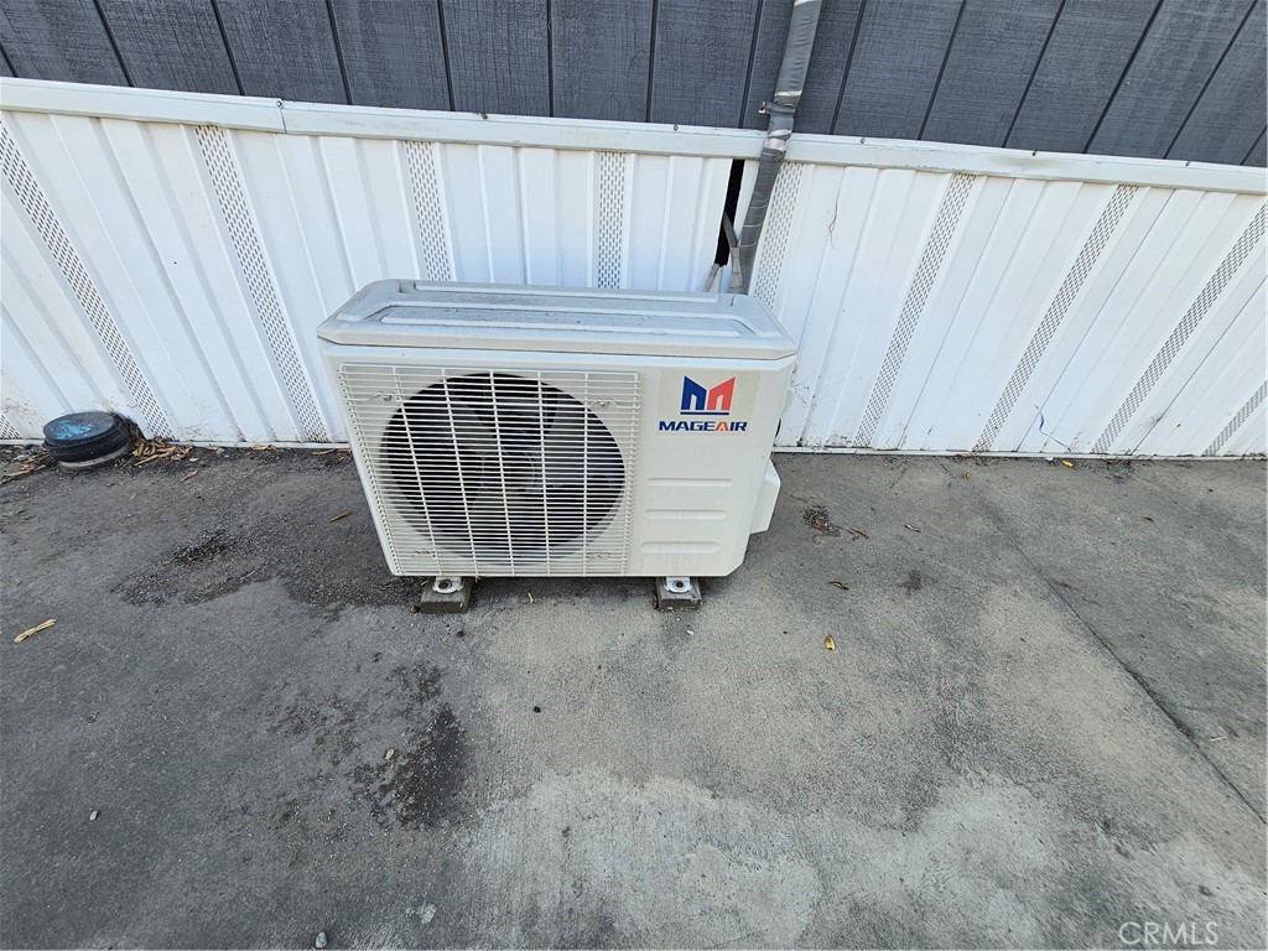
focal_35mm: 13
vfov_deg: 89.9
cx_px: 634
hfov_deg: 106.2
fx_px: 476
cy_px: 476
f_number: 2.2
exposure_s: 1/329
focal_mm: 2.2
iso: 50
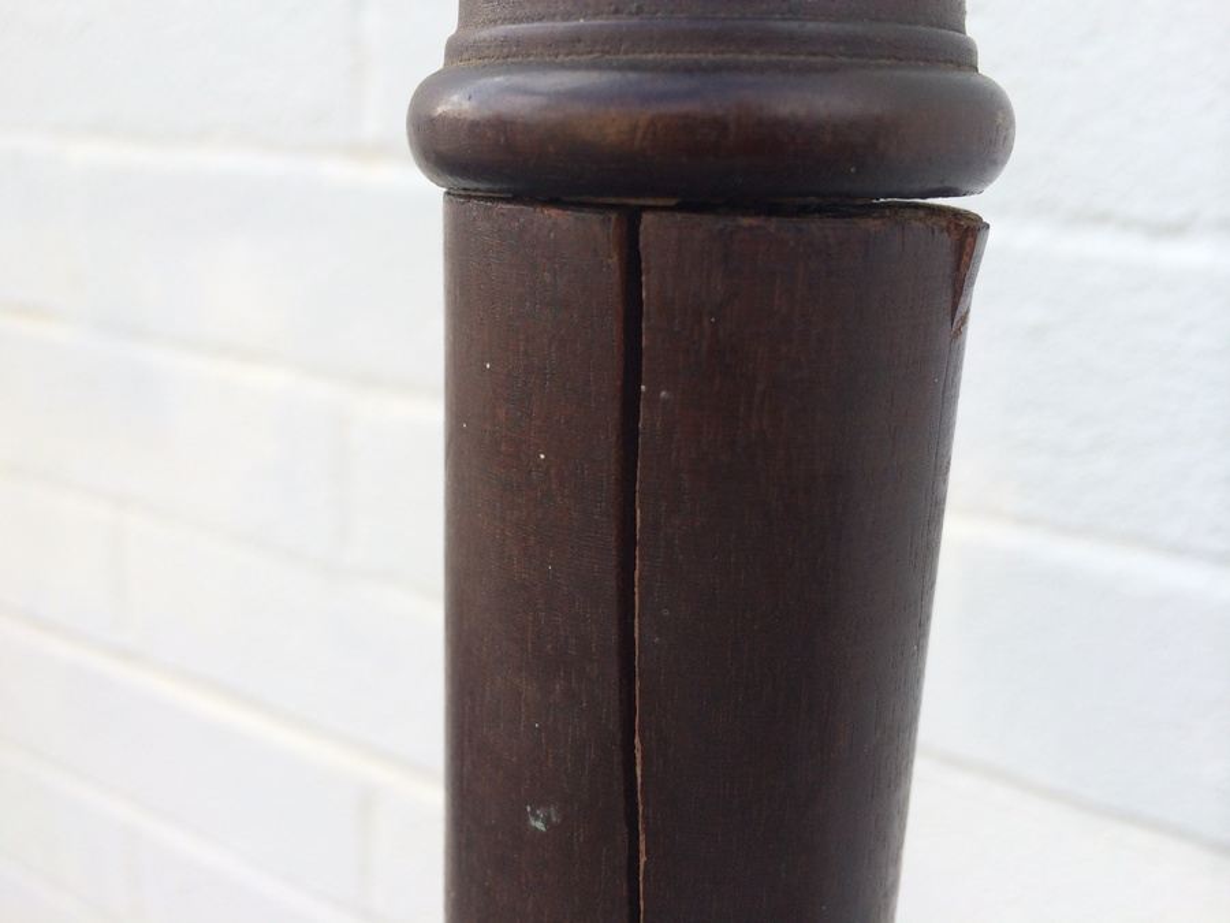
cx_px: 615
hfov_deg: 60.0
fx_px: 1066
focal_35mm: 30
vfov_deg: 46.8
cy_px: 462
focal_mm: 4.12
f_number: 2.2
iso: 32
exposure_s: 1/562
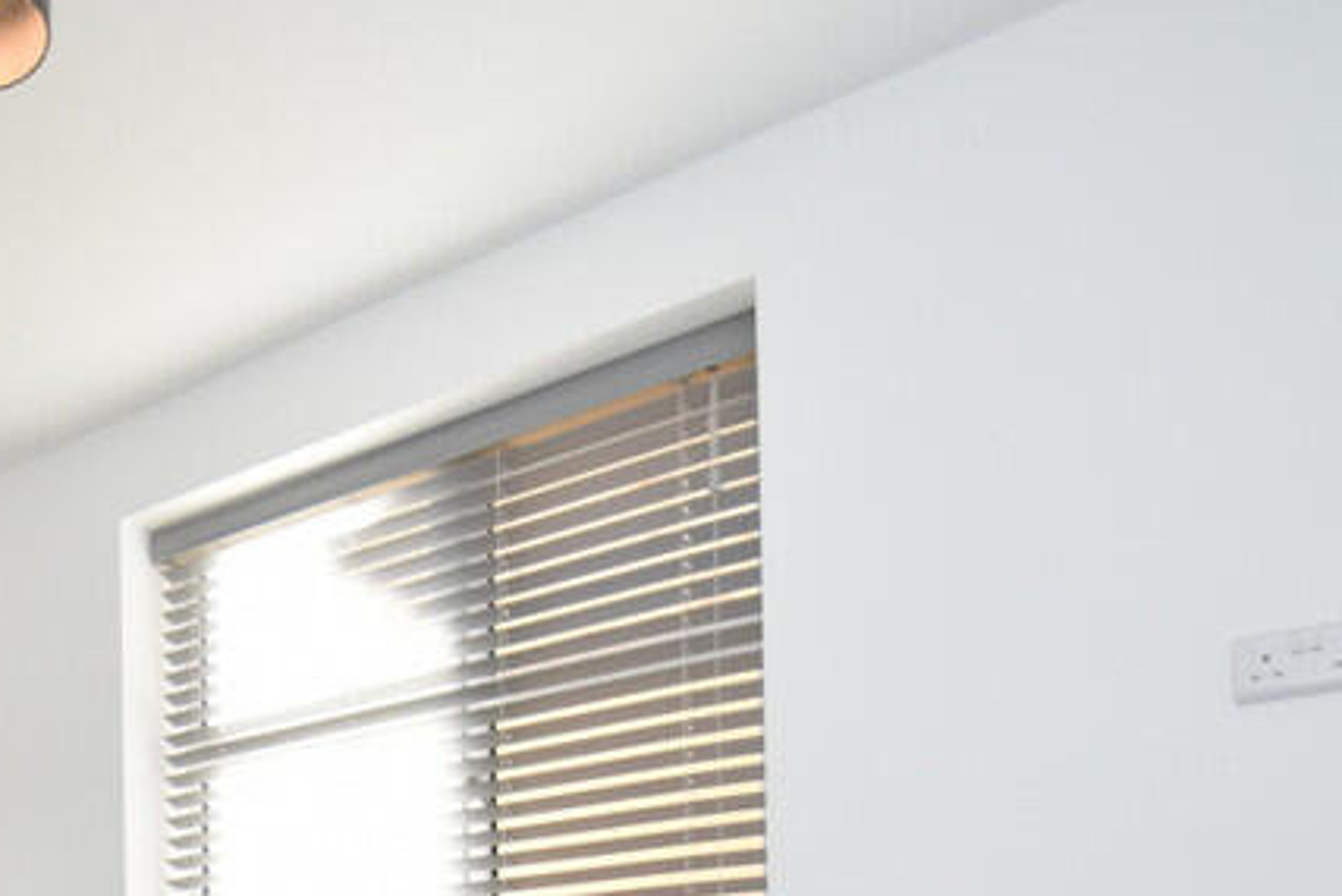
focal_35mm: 36
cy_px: 1020
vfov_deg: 31.9
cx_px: 110
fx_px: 1342
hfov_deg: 47.2
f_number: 3.5
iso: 450
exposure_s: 1/250
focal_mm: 10
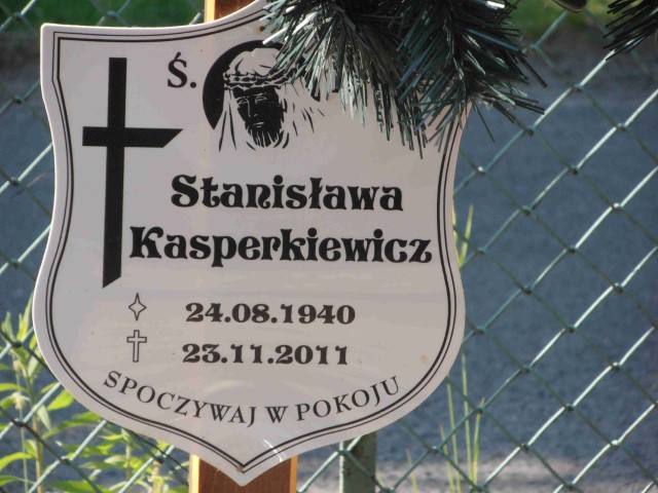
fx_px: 4562
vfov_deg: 6.2
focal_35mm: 240
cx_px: 329
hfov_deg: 8.2
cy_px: 246
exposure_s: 1/200
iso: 125
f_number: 5.7
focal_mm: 42.54
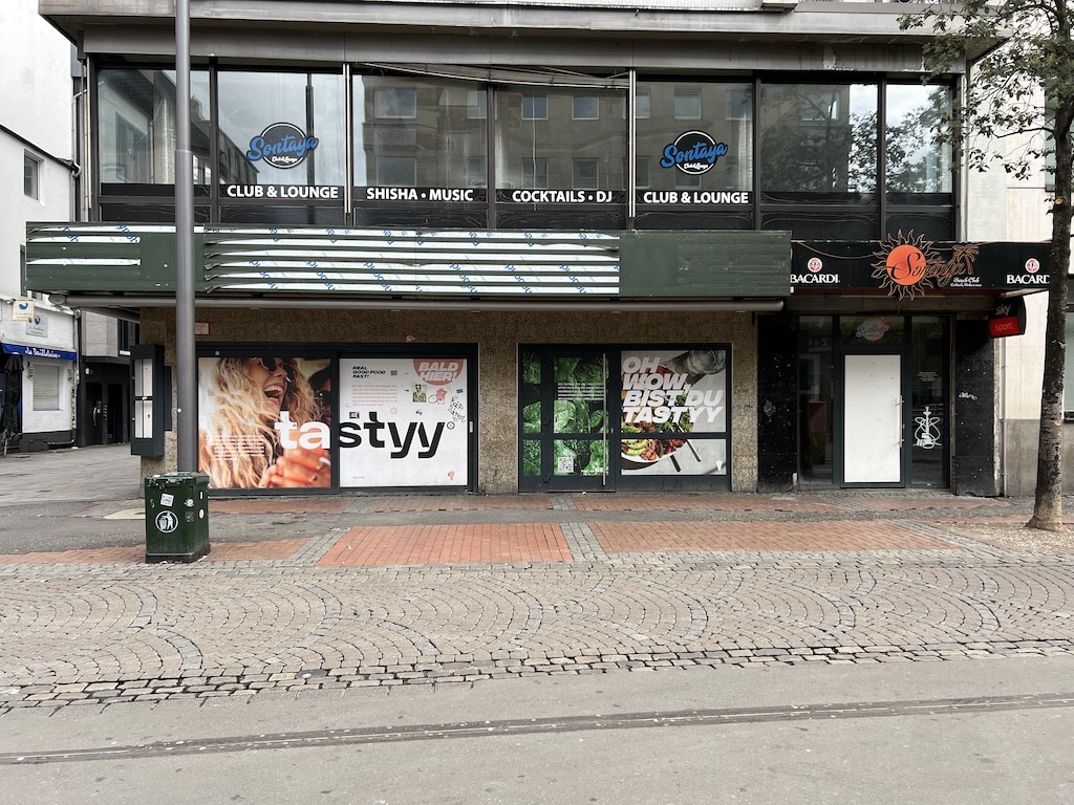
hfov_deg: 67.3
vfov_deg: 53.1
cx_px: 537
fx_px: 807
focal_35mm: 26
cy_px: 402
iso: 50
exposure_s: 1/803
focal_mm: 5.7
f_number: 1.5
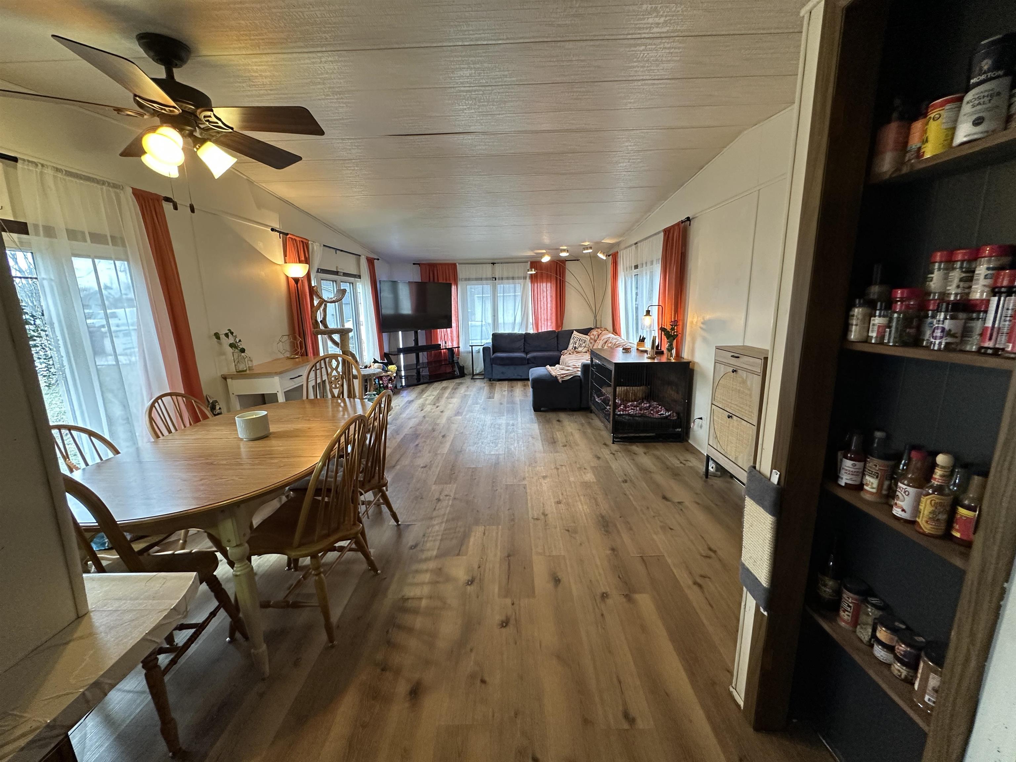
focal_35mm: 14
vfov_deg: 85.7
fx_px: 411
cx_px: 508
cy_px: 381
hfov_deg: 102.1
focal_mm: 2.22
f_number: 2.2
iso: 250
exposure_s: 1/60
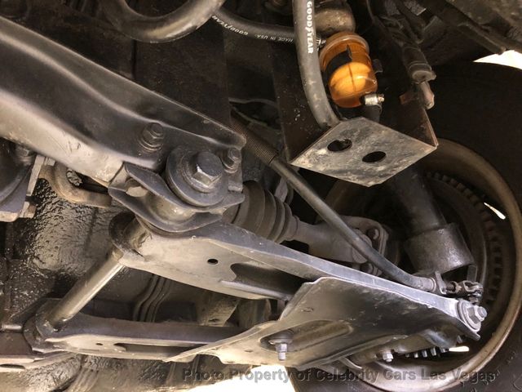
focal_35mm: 28
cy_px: 196
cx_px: 261
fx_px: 422
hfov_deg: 63.4
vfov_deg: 49.7
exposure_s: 1/4
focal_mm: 3.99
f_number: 1.8
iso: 200
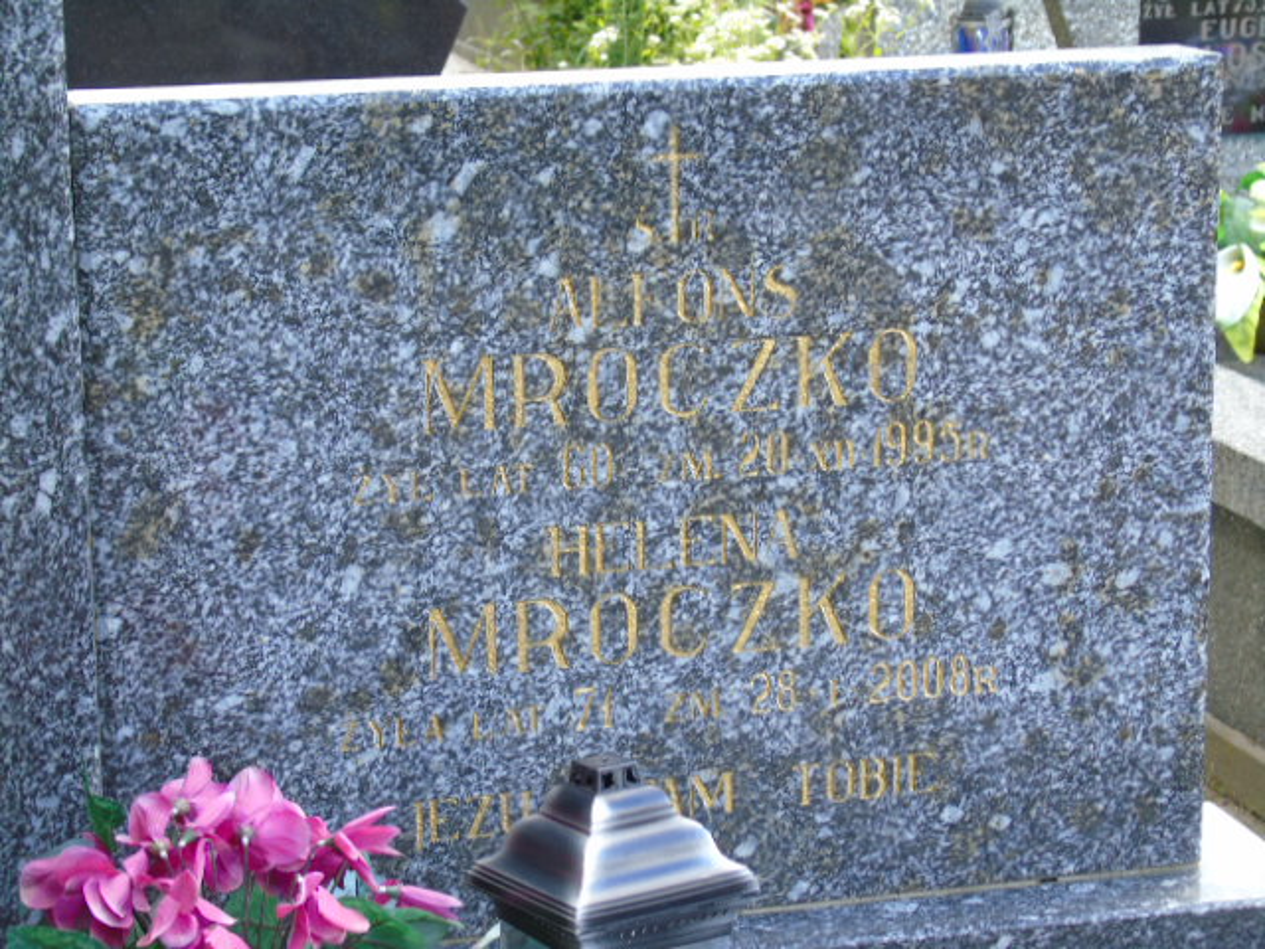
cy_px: 474
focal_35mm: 94
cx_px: 632
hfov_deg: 20.9
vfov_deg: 15.7
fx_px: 3435
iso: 100
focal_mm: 17
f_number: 4.3
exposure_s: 1/30
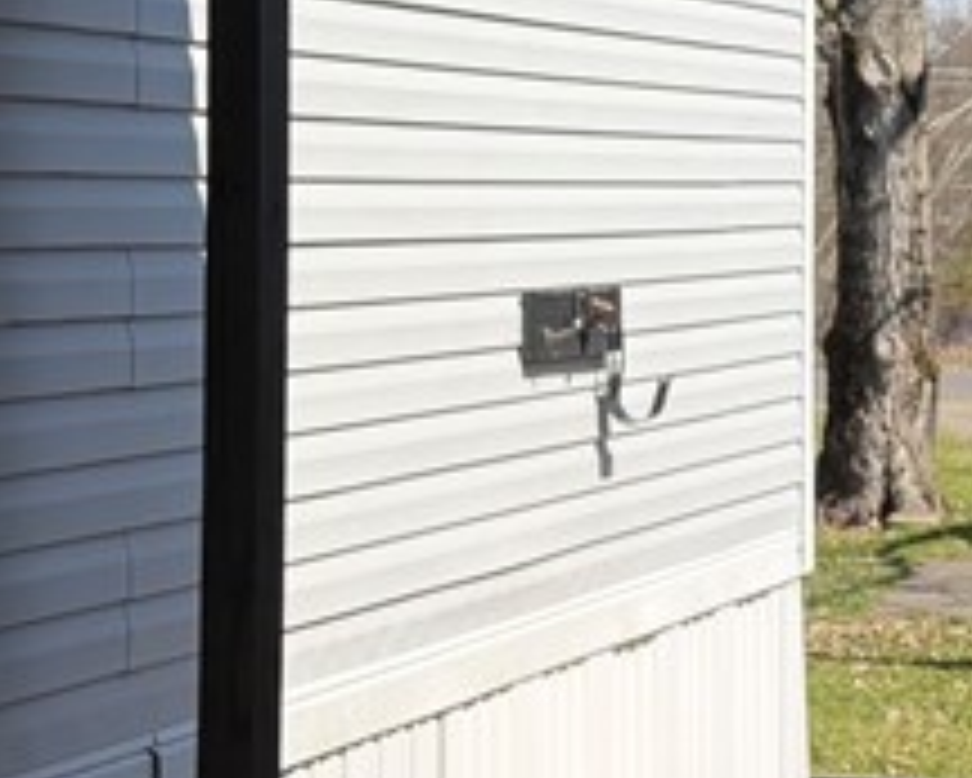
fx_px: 3195
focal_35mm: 111
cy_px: 58
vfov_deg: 13.8
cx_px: 927
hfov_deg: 17.0
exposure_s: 1/4673
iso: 100
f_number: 1.78
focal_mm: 6.76
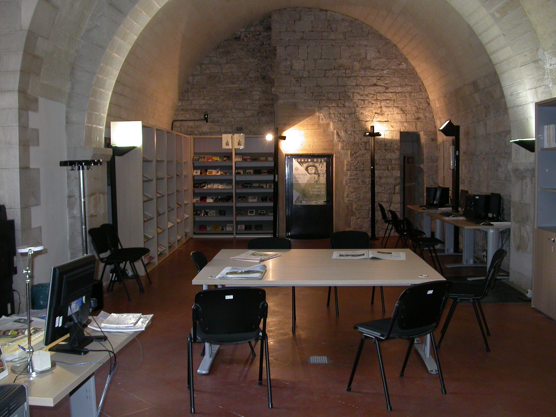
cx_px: 278
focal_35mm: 38
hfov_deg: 49.0
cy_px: 208
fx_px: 610
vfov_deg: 37.7
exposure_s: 1/60
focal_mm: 7.85
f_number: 2.6
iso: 200
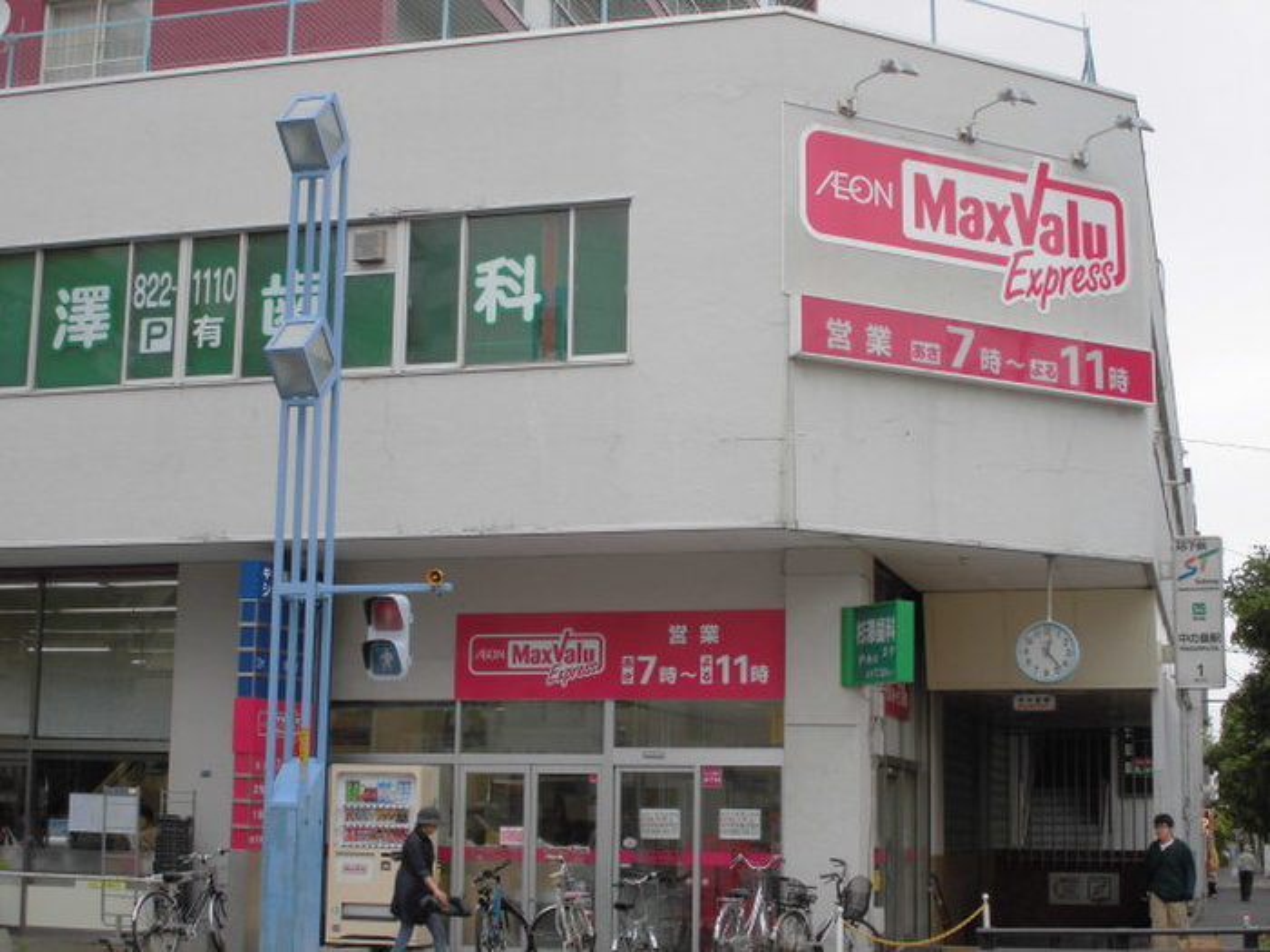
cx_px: 635
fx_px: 2055
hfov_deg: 34.3
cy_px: 476
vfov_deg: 26.1
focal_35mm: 56
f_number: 5.2
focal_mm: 10.1
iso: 100
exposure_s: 1/125
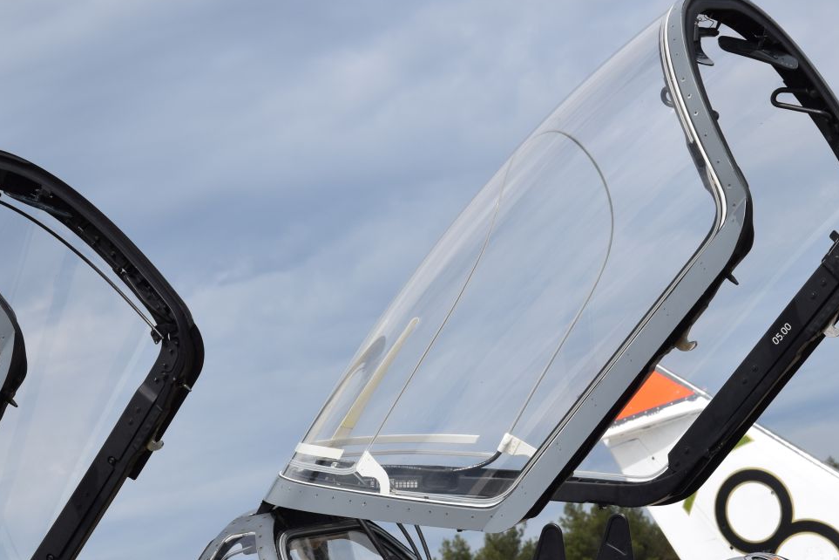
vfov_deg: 7.3
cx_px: 332
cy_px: 412
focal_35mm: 187
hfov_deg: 11.0
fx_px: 4354
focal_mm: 75
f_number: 11
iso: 200
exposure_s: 1/500
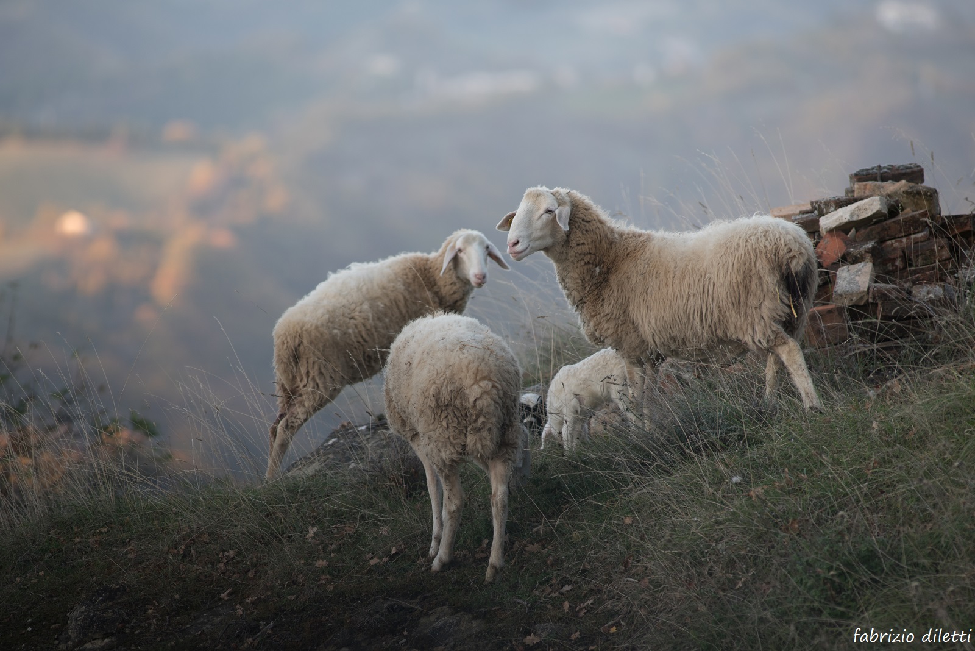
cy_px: 326
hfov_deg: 6.9
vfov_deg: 4.6
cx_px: 488
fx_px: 8127
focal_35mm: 300
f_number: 4
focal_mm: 300
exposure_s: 1/320
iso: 360
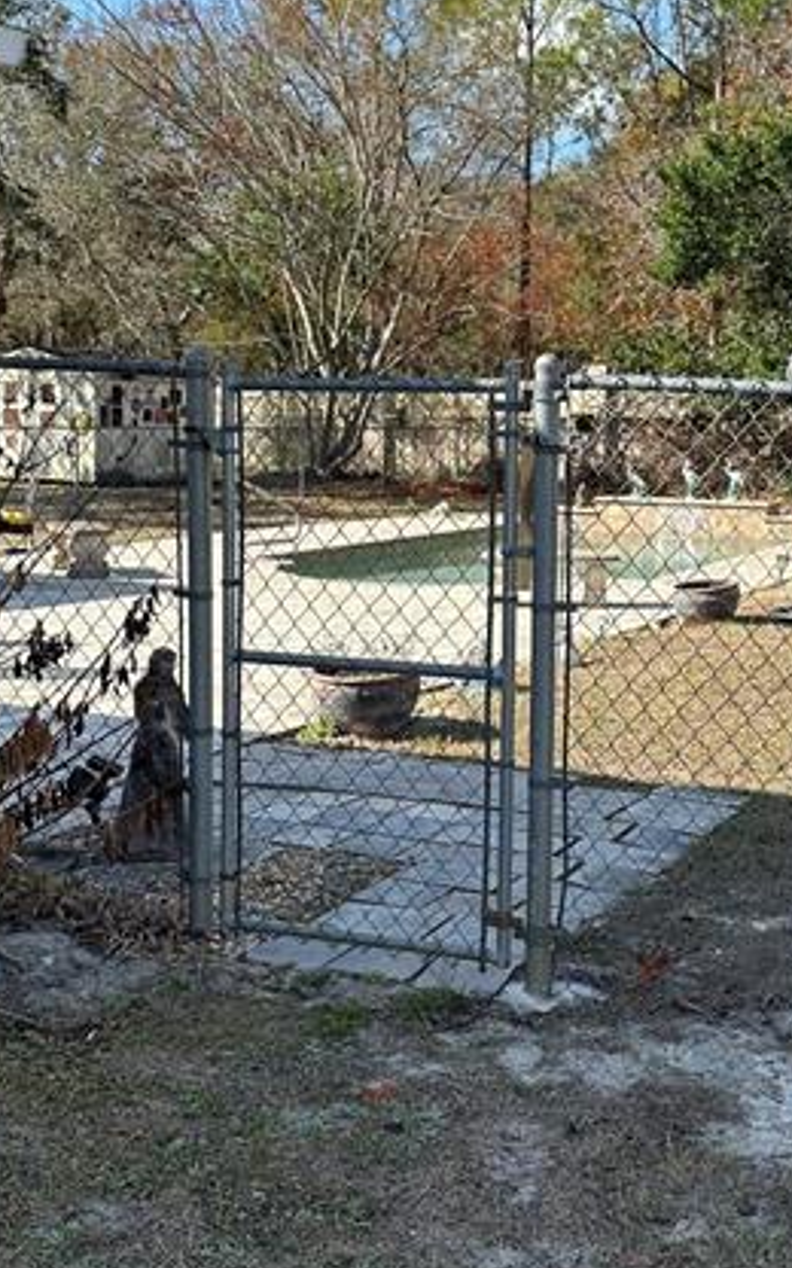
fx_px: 1623
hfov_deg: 27.1
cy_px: 555
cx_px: 591
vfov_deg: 42.6
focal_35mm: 47
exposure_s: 1/2299
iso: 80
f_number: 1.78
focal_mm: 6.86
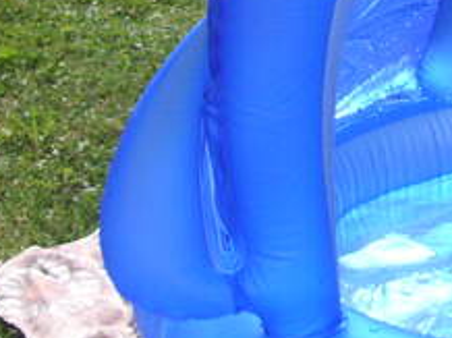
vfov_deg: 10.8
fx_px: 1774
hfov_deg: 13.8
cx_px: 634
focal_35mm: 136
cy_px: 10
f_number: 6.7
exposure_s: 1/180
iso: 50
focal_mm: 6.1
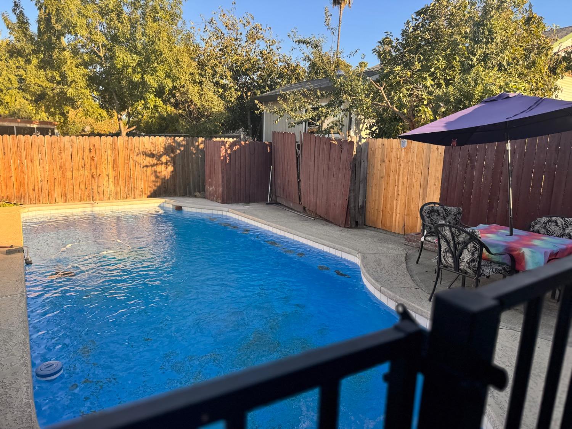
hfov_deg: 71.6
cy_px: 214
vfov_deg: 56.8
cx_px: 286
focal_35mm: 24
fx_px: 397
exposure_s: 1/938
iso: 80
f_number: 1.78
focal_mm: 6.76
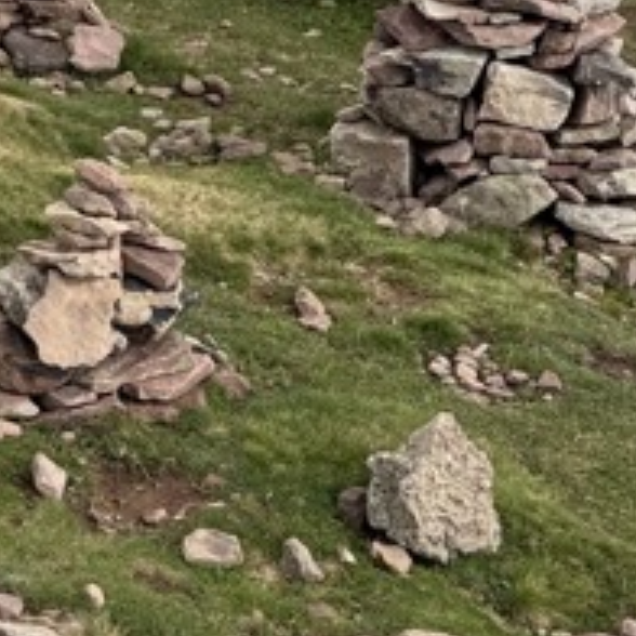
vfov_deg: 15.4
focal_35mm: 111
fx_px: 2307
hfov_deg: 15.0
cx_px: -195
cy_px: -32
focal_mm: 6.76
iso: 80
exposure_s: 1/1151
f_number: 1.78
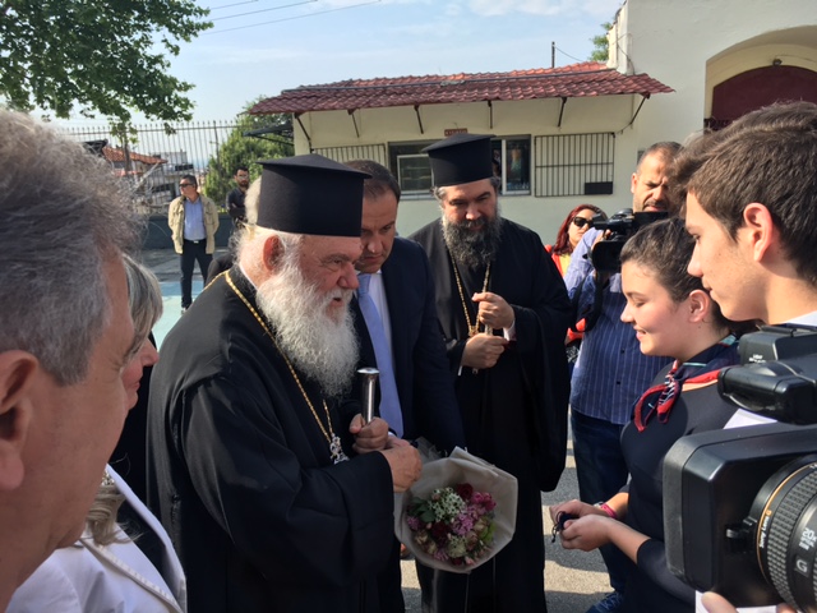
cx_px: 408
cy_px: 306
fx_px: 684
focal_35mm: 29
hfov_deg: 61.7
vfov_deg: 48.2
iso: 25
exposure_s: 1/777
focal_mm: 4.15
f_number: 2.2
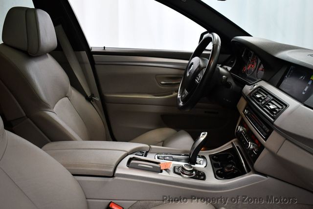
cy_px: 104
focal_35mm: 36
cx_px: 156
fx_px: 313
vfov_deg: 36.9
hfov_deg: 53.1
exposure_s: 1/125
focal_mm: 18
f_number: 3.5
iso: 1100
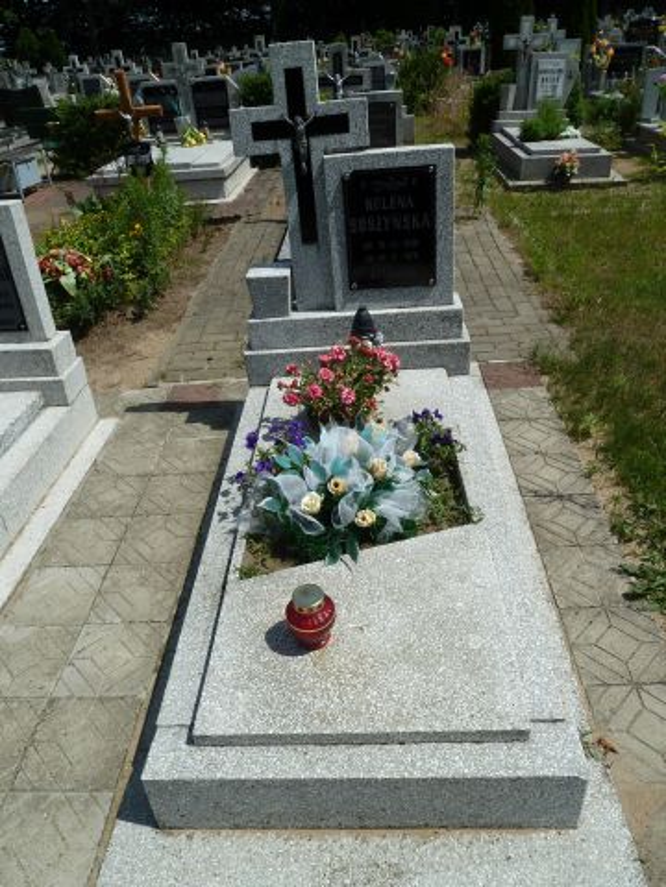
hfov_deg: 54.9
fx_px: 641
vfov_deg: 69.4
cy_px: 444
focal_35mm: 25
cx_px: 333
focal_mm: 4.1
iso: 80
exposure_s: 1/500
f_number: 5.6
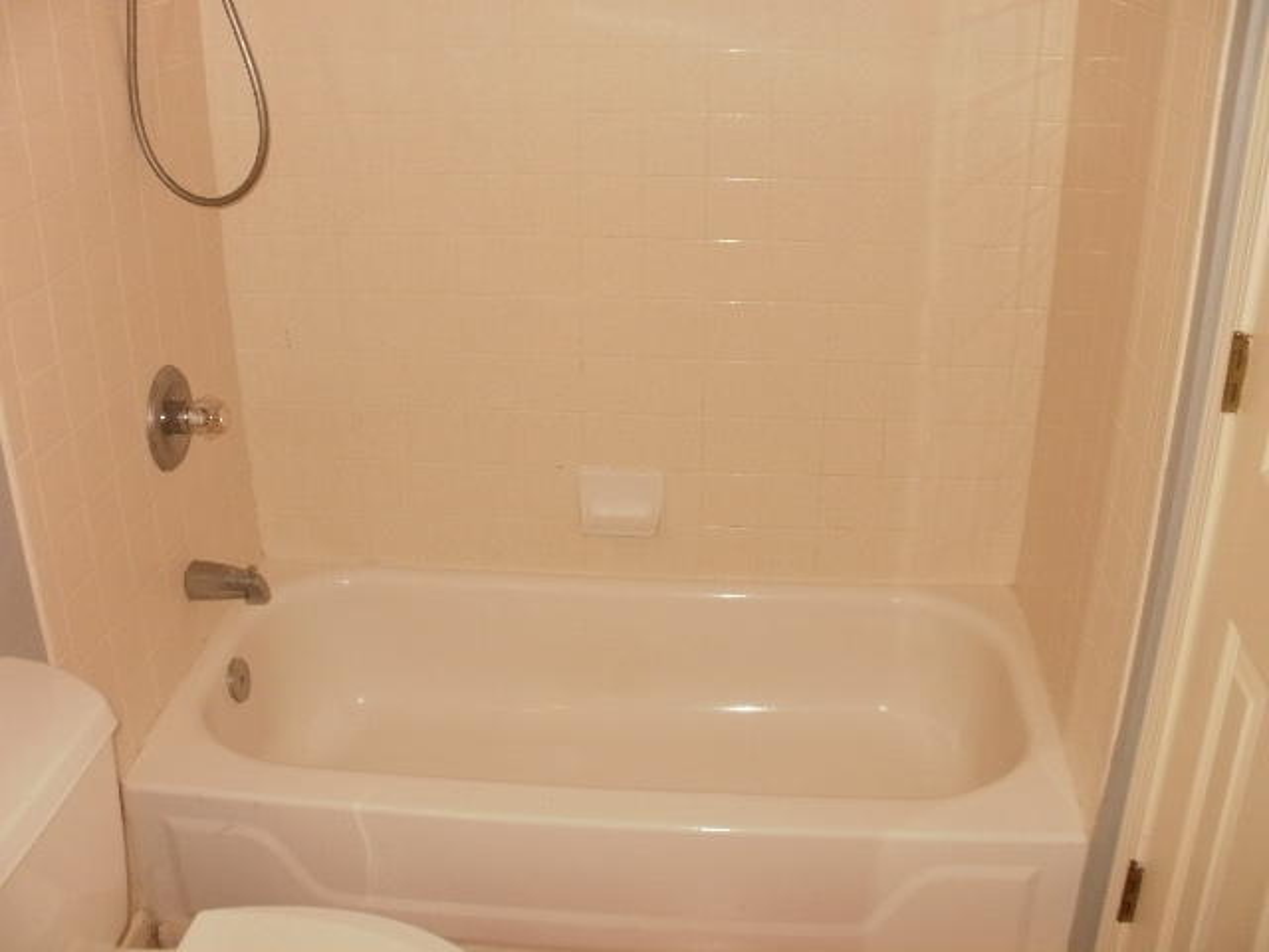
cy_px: 476
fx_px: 1320
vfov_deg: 39.7
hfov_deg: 51.4
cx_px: 634
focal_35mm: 36
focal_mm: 6.3
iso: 125
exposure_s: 1/30
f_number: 3.5
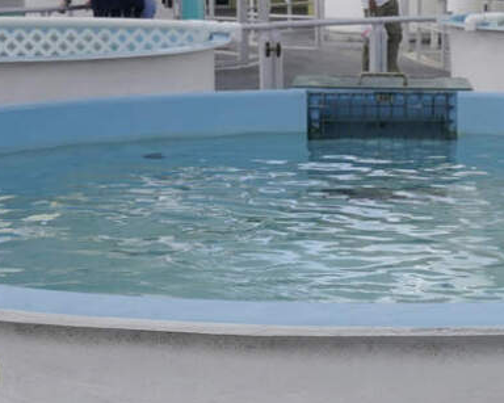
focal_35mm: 88
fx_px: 1312
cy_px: 331
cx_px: 440
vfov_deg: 17.3
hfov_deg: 21.3
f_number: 8
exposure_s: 1/500
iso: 400
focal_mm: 24
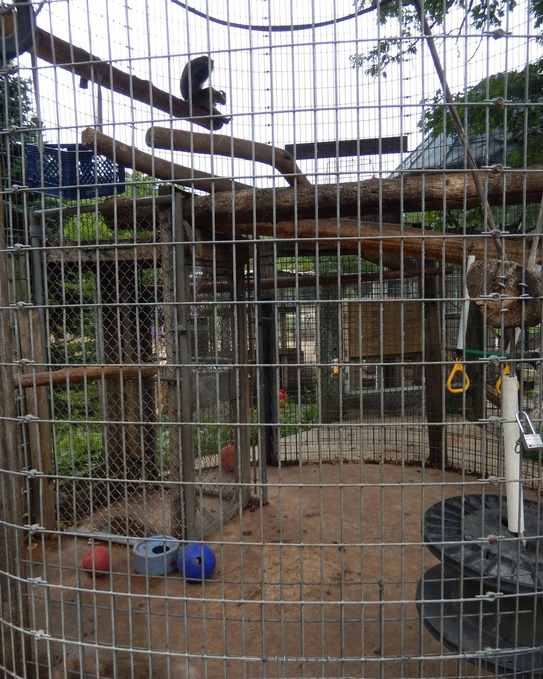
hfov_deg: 53.2
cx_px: 276
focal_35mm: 27
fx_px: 542
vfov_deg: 64.1
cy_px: 340
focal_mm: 4.5
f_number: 3.4
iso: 125
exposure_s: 1/400
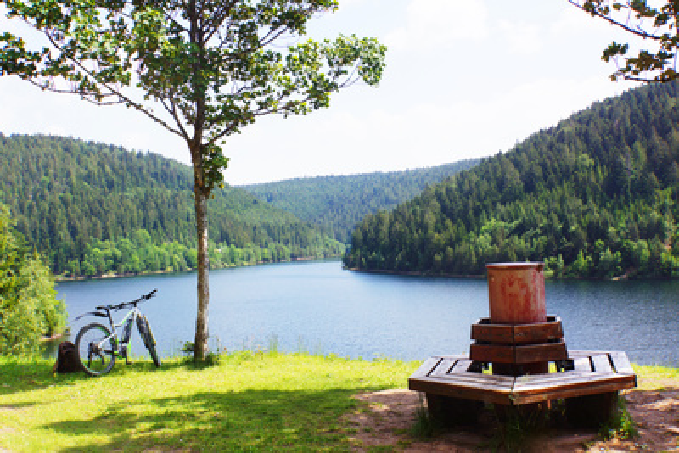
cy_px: 226
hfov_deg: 50.7
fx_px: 717
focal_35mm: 38
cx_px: 340
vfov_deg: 35.1
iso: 100
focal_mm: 25.9
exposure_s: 1/320
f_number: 7.1
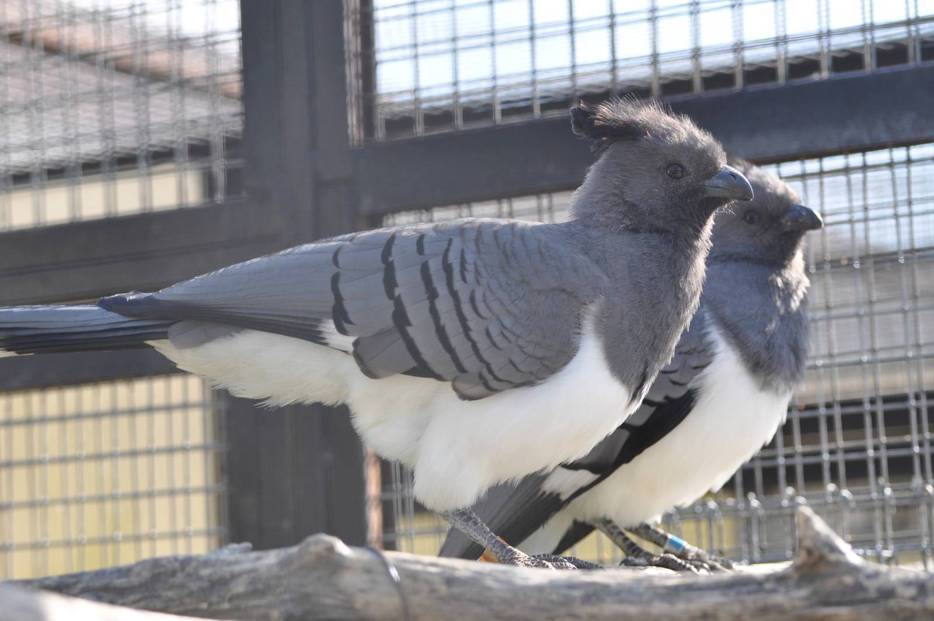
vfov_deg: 13.0
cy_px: 310
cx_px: 467
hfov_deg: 19.5
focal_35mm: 105
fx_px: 2721
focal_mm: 70
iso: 400
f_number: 5
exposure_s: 1/400
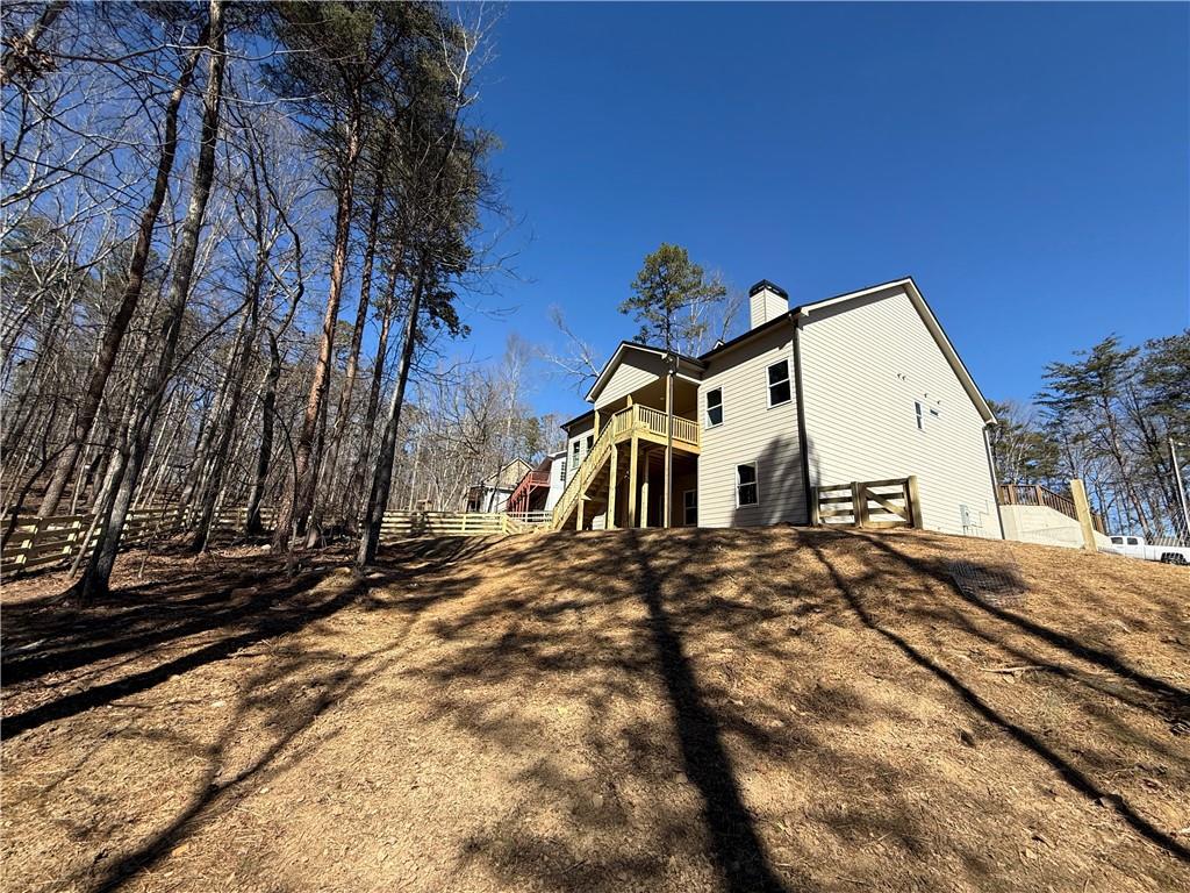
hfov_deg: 102.1
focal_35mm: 14
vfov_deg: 85.7
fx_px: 481
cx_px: 595
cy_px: 446
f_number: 2.2
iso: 50
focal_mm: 2.22
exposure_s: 1/1572
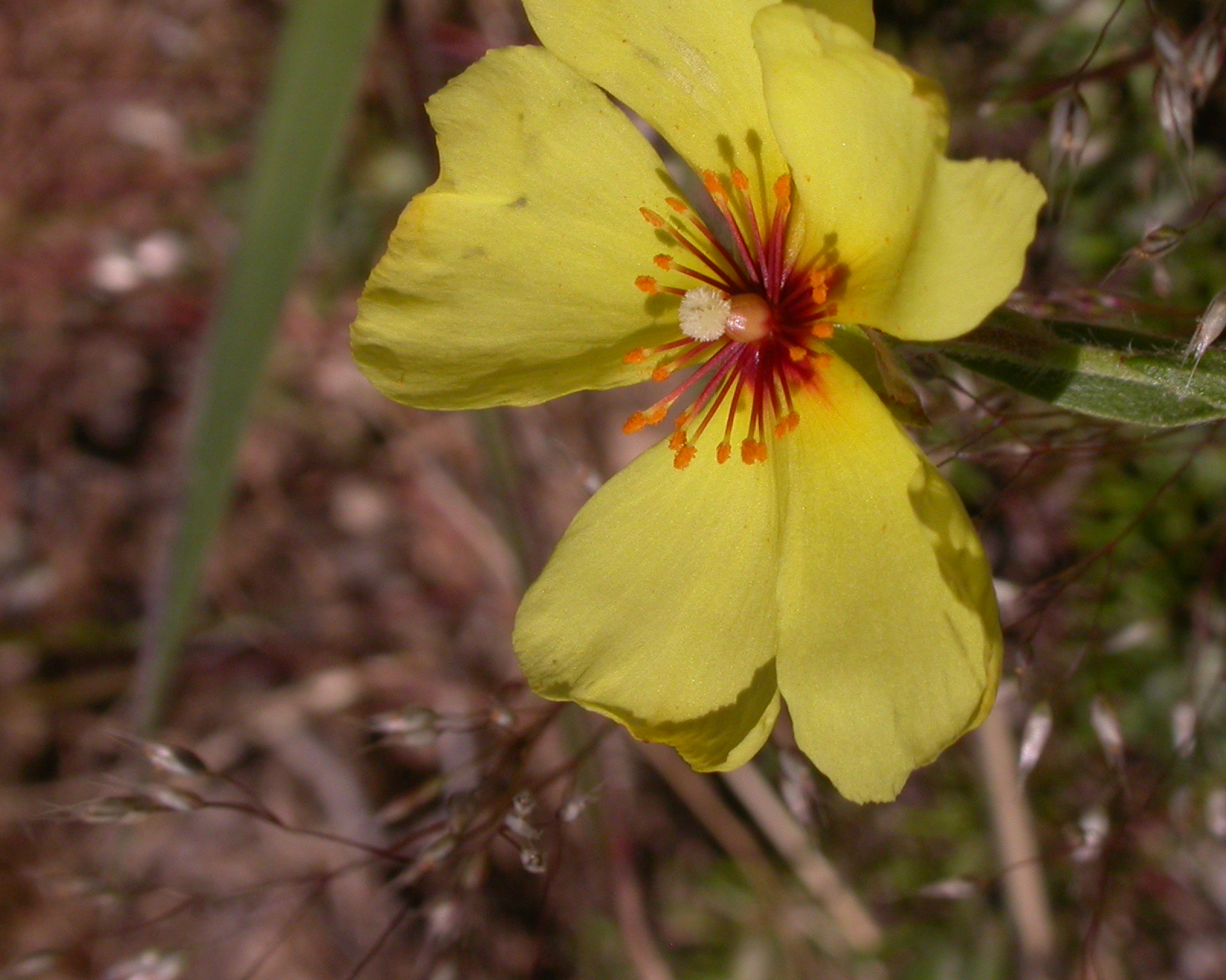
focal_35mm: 174
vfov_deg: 8.9
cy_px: 345
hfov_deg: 11.1
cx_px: 773
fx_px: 6314
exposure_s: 1/622
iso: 100
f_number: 8.1
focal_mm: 26.2
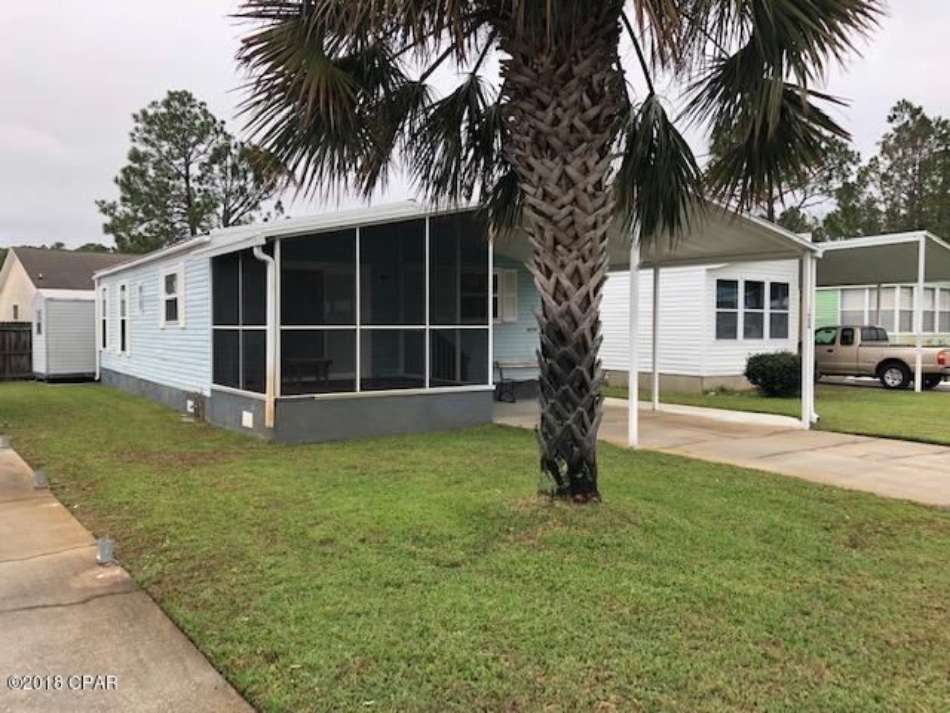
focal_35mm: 28
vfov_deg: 49.7
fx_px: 768
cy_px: 356
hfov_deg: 63.4
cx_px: 475
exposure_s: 1/358
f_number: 1.8
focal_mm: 4
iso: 20
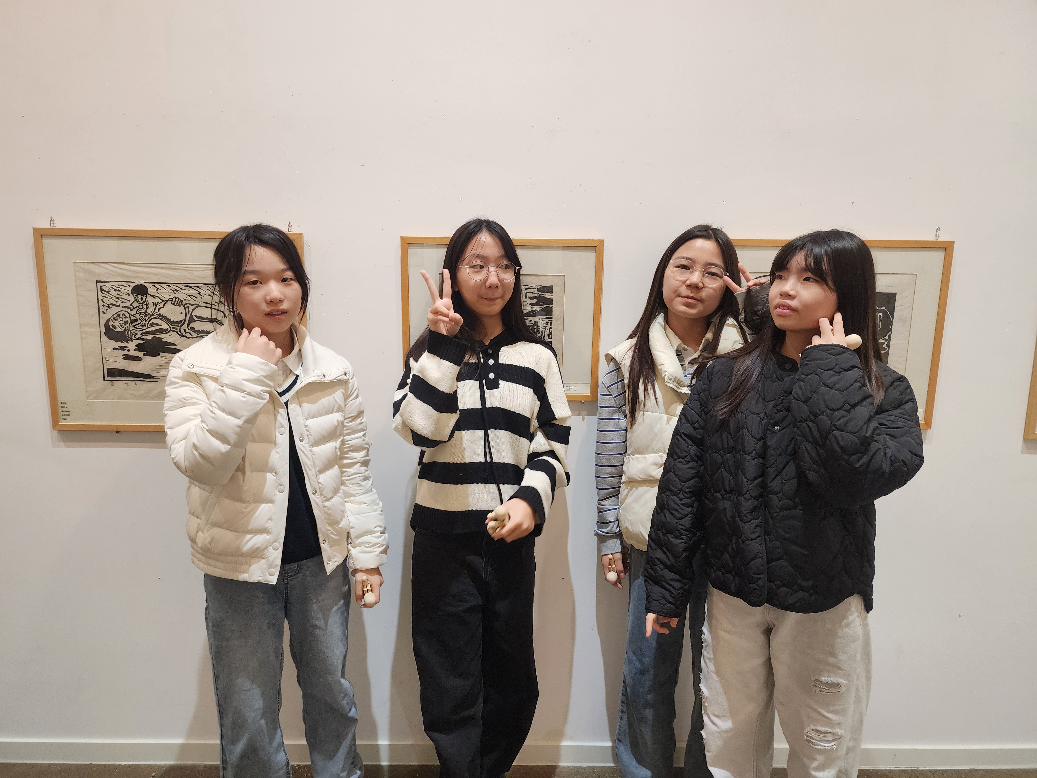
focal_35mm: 23
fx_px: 689
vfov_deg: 58.9
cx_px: 518
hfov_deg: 73.9
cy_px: 389
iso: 250
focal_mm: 6.4
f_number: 1.8
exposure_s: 1/120
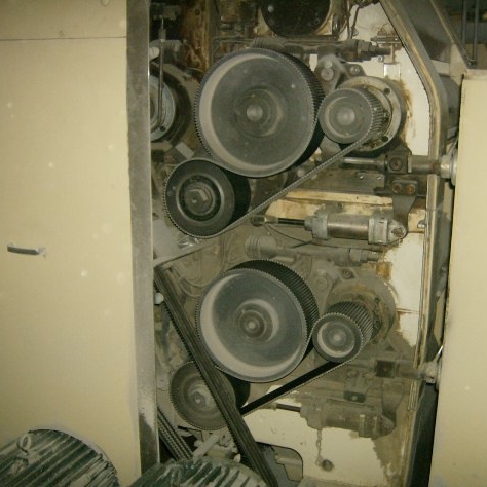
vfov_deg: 39.2
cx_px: 302
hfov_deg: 38.9
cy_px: 246
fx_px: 684
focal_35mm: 43
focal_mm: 6
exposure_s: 1/60
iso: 200
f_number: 2.8
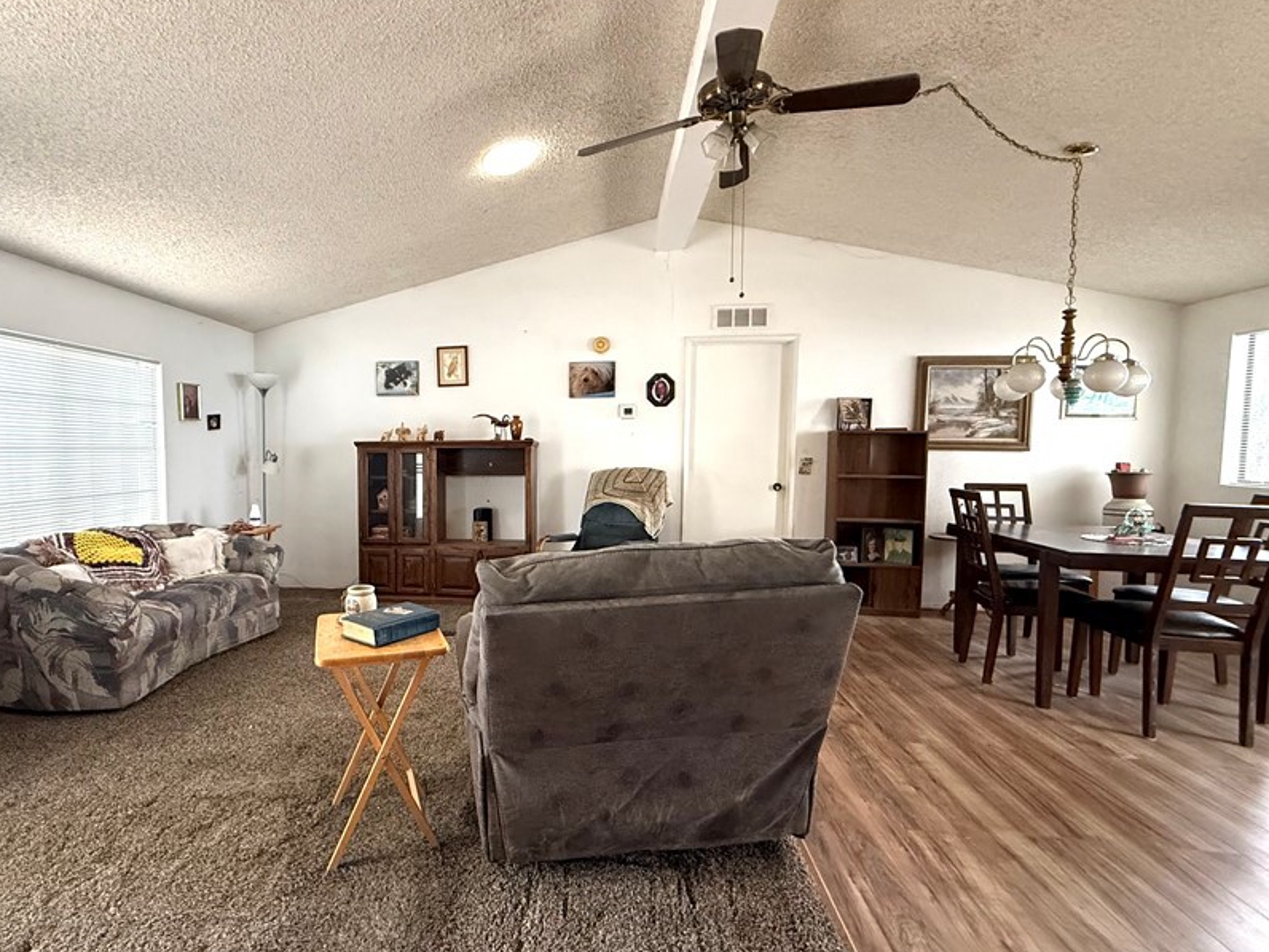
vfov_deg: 71.6
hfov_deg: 86.8
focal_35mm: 18
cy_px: 490
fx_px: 660
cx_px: 517
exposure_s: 1/60
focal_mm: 2.22
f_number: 2.2
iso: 640
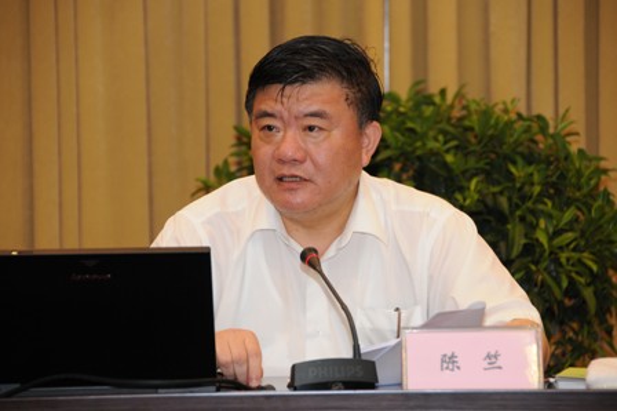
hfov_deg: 9.2
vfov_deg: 6.1
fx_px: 3853
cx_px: 308
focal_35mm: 225
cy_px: 206
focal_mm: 150
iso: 640
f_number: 5.6
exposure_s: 1/60
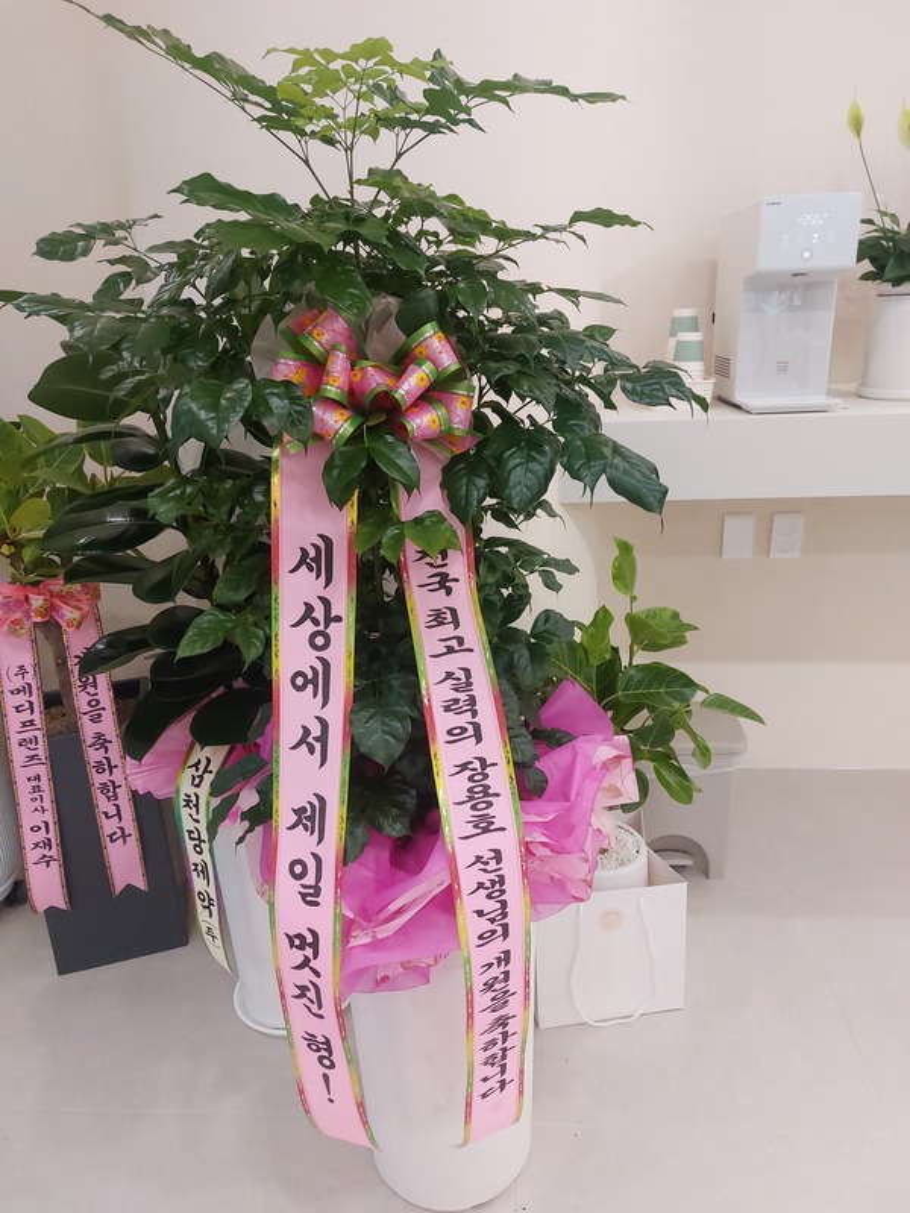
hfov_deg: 54.9
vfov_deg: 69.4
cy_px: 606
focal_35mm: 25
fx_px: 876
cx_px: 455
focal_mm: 5.23
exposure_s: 1/120
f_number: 1.8
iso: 320
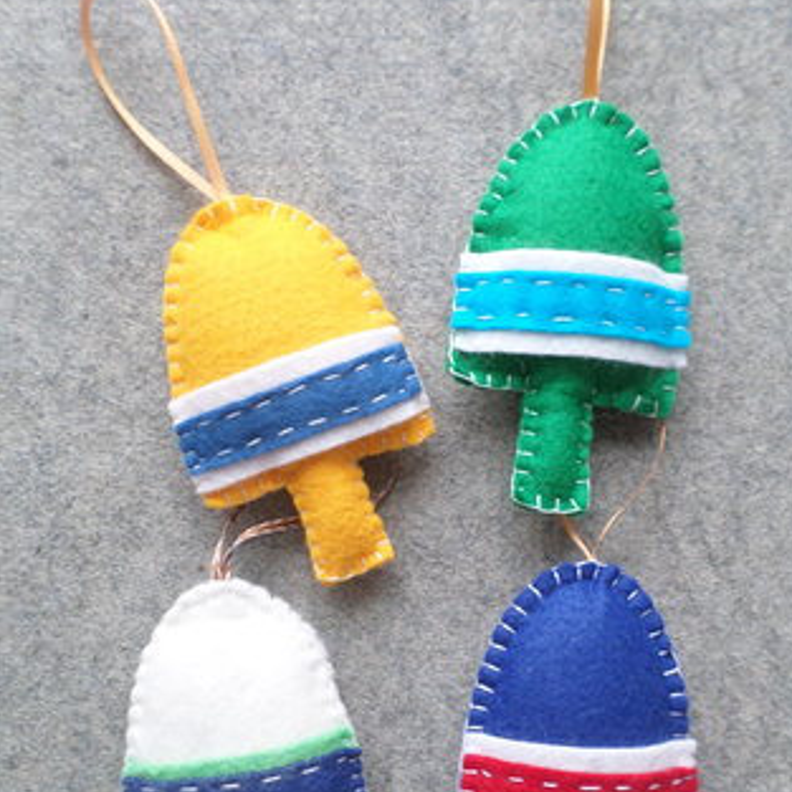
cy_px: 517
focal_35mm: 33
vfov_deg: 49.0
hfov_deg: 49.6
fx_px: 854
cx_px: 440
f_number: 2.5
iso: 80
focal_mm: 4.5
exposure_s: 1/30
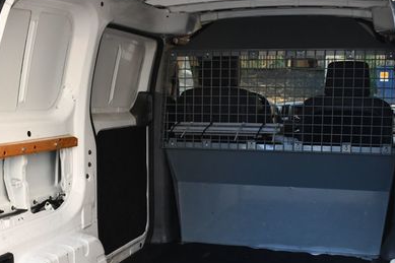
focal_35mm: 56
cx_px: 186
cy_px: 201
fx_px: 614
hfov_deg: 35.6
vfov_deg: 23.9
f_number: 5
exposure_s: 1/250
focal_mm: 23
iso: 400
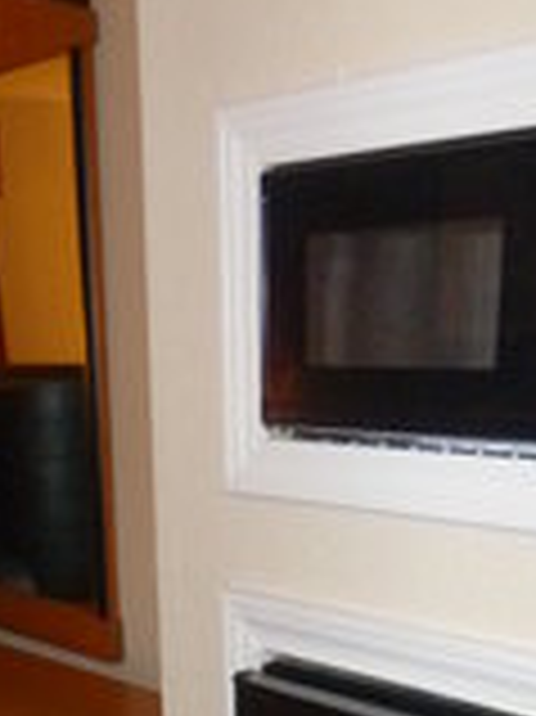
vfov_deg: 30.5
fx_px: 1199
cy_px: 743
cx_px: 158
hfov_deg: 25.0
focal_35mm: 58
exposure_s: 1/60
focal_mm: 4.3
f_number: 3.3
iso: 800
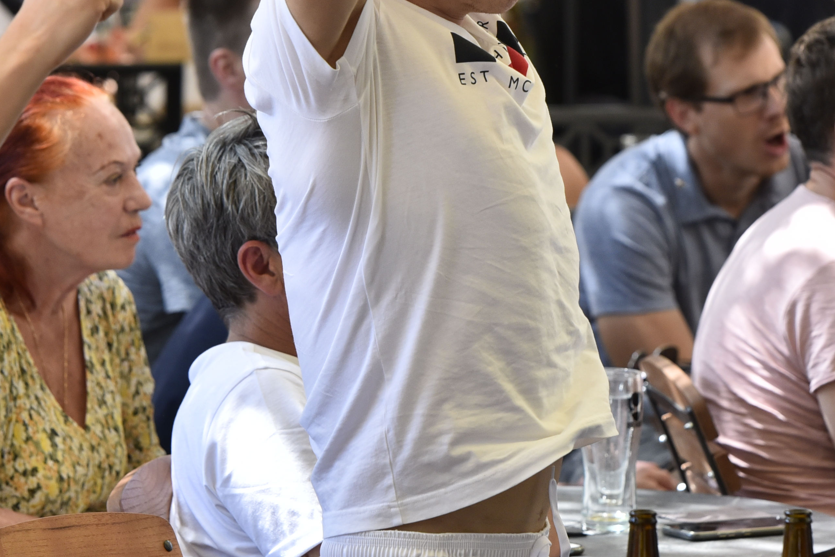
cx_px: 425
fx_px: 8422
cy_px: 92
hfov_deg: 5.7
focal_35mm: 363
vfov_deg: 3.8
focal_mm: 155
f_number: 5
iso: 500
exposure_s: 1/640
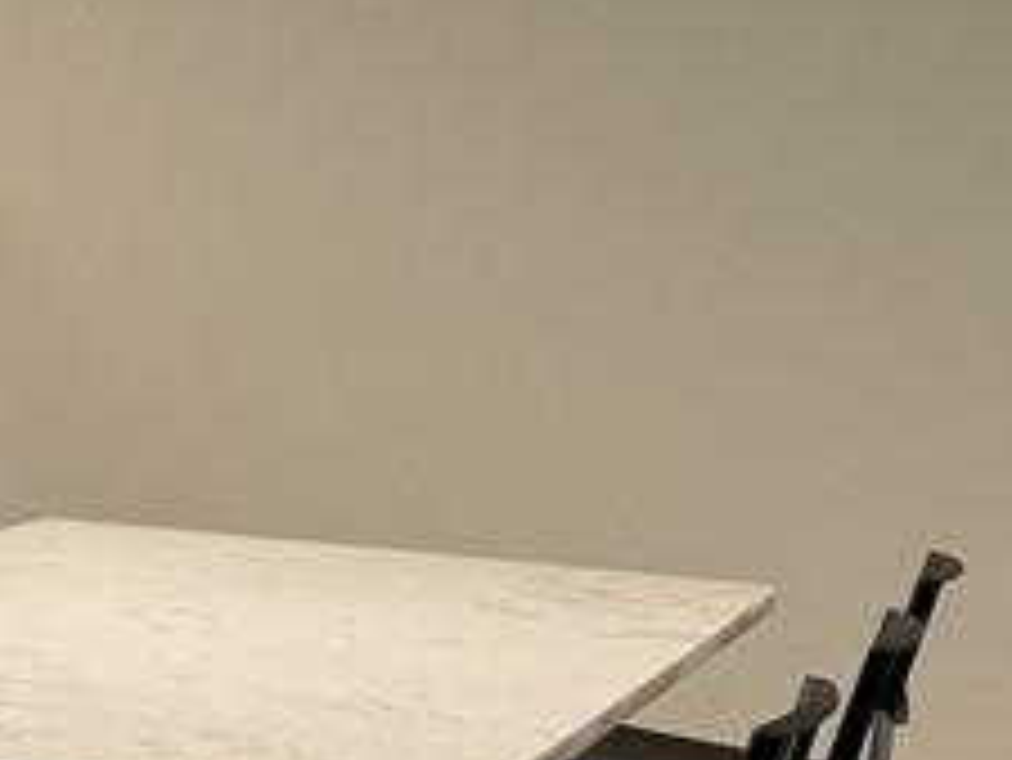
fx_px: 3188
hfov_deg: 15.2
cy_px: 603
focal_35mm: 109
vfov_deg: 13.5
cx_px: -904
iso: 200
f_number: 1.78
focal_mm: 6.86
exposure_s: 1/120
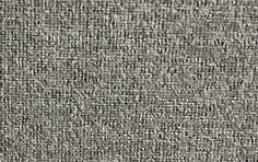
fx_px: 1386
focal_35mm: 197
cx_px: 48
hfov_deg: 10.6
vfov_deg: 6.1
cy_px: 512
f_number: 1.8
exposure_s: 1/60
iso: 200
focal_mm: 3
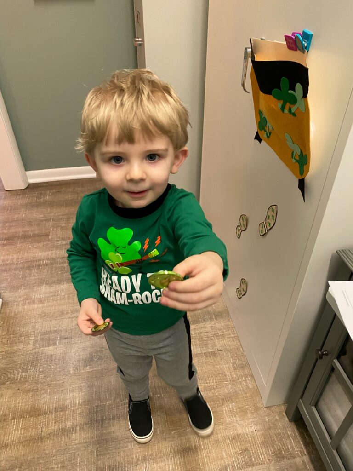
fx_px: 354
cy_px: 236
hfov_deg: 53.1
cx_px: 176
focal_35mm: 26
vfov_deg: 67.3
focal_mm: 4.25
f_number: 1.8
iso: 200
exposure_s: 1/60
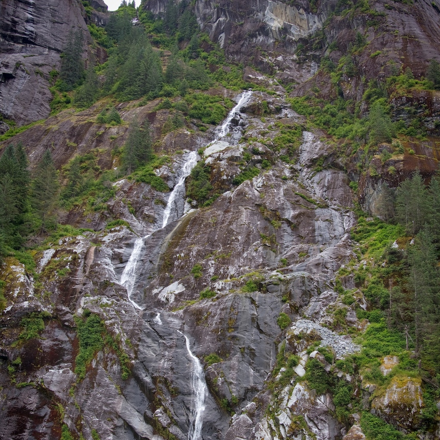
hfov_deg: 37.6
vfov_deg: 37.5
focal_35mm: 45
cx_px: 221
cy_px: 257
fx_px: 647
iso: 100
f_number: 5
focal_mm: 35
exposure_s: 1/100
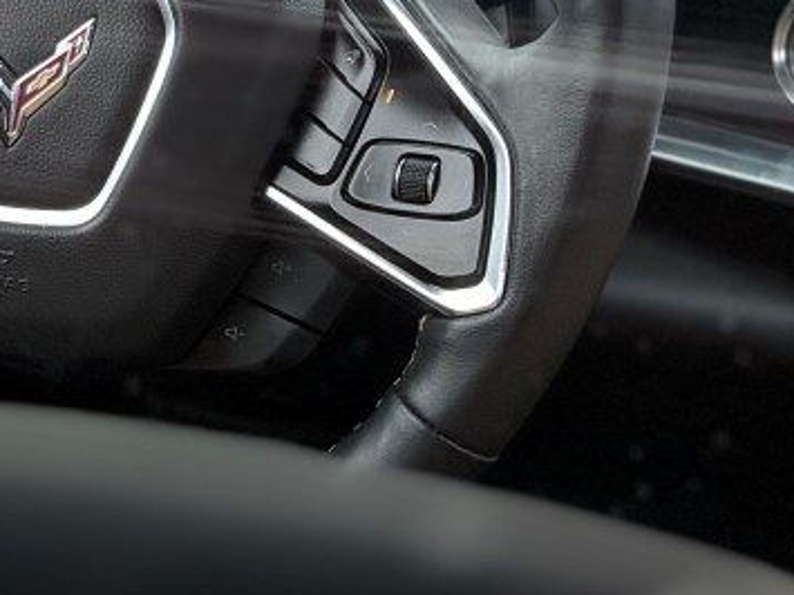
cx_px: -127
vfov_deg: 4.3
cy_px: 177
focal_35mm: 346
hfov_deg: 5.7
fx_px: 7934
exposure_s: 1/99
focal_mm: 15.66
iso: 64
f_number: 2.8
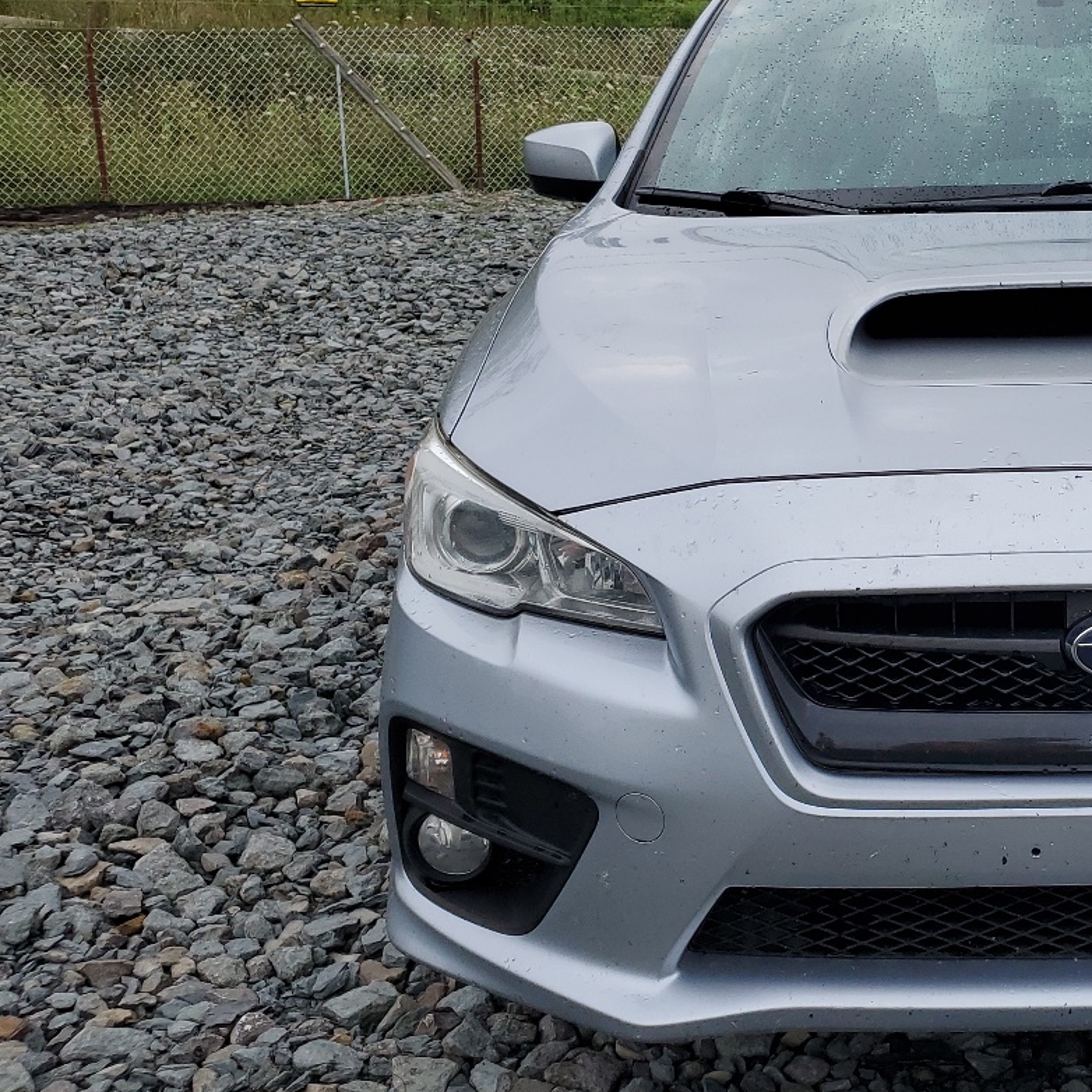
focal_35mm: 47
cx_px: 1035
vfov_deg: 36.0
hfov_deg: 33.6
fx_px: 1677
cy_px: 512
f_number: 1.5
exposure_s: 1/2000
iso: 50
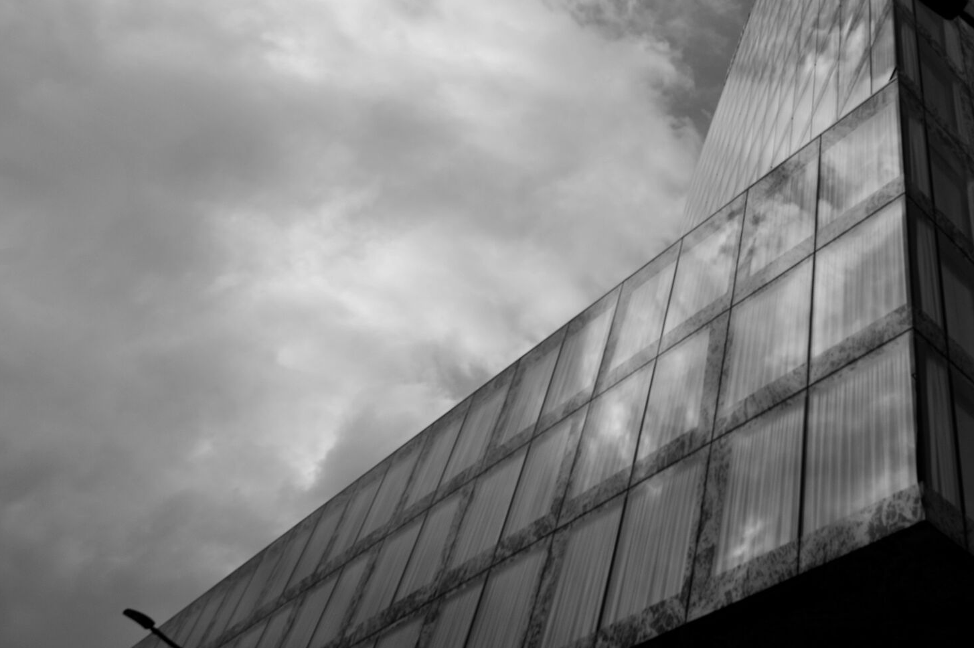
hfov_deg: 53.2
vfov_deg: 39.2
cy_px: 194
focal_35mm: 33
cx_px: 791
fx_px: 892
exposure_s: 1/1600
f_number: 6.3
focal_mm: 20
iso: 200
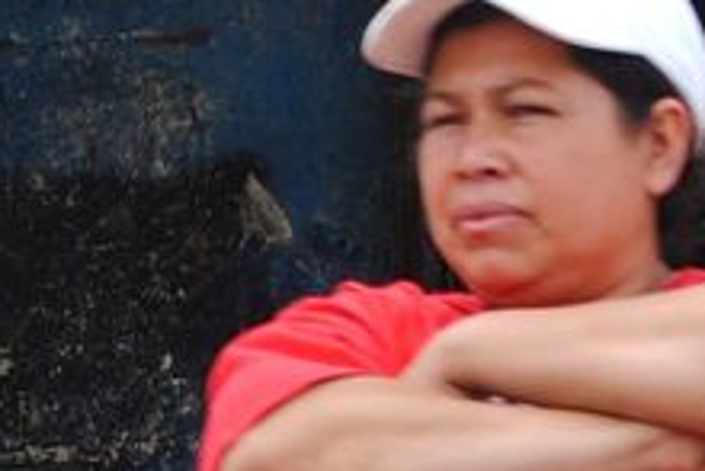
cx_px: 234
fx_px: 8034
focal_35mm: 410
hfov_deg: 5.0
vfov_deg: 3.3
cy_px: 1070
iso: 100
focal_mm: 40
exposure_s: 1/125
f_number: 5.6
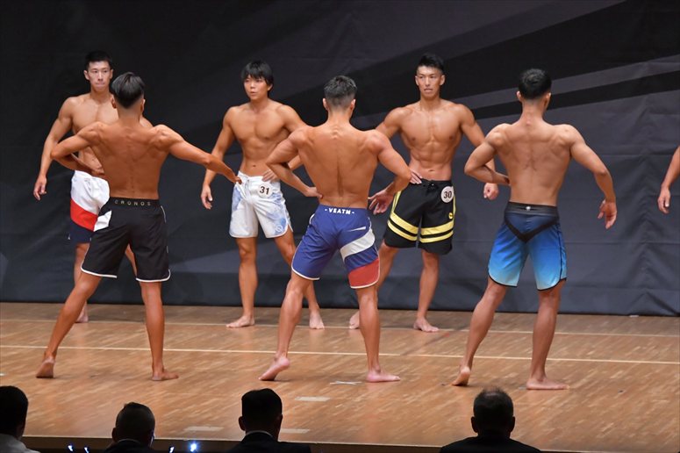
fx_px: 4097
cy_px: 226
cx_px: 340
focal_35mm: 217
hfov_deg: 9.5
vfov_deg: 6.3
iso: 6400
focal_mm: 145
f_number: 5.6
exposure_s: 1/400
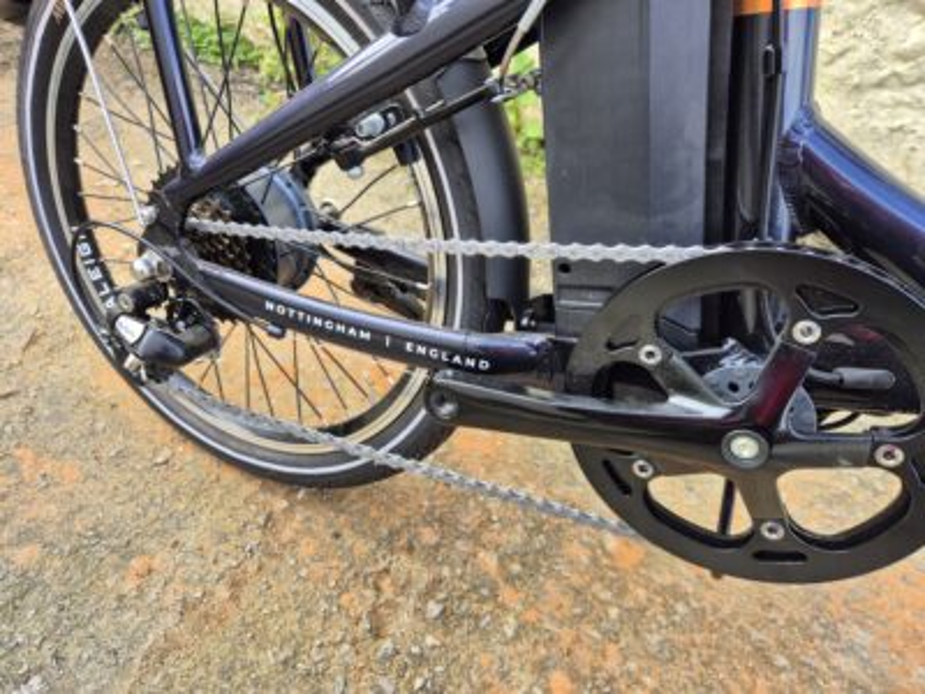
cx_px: 462
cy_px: 347
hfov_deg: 73.9
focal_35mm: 23
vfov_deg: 58.9
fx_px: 615
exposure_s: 1/180
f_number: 1.8
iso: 32
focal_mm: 5.4
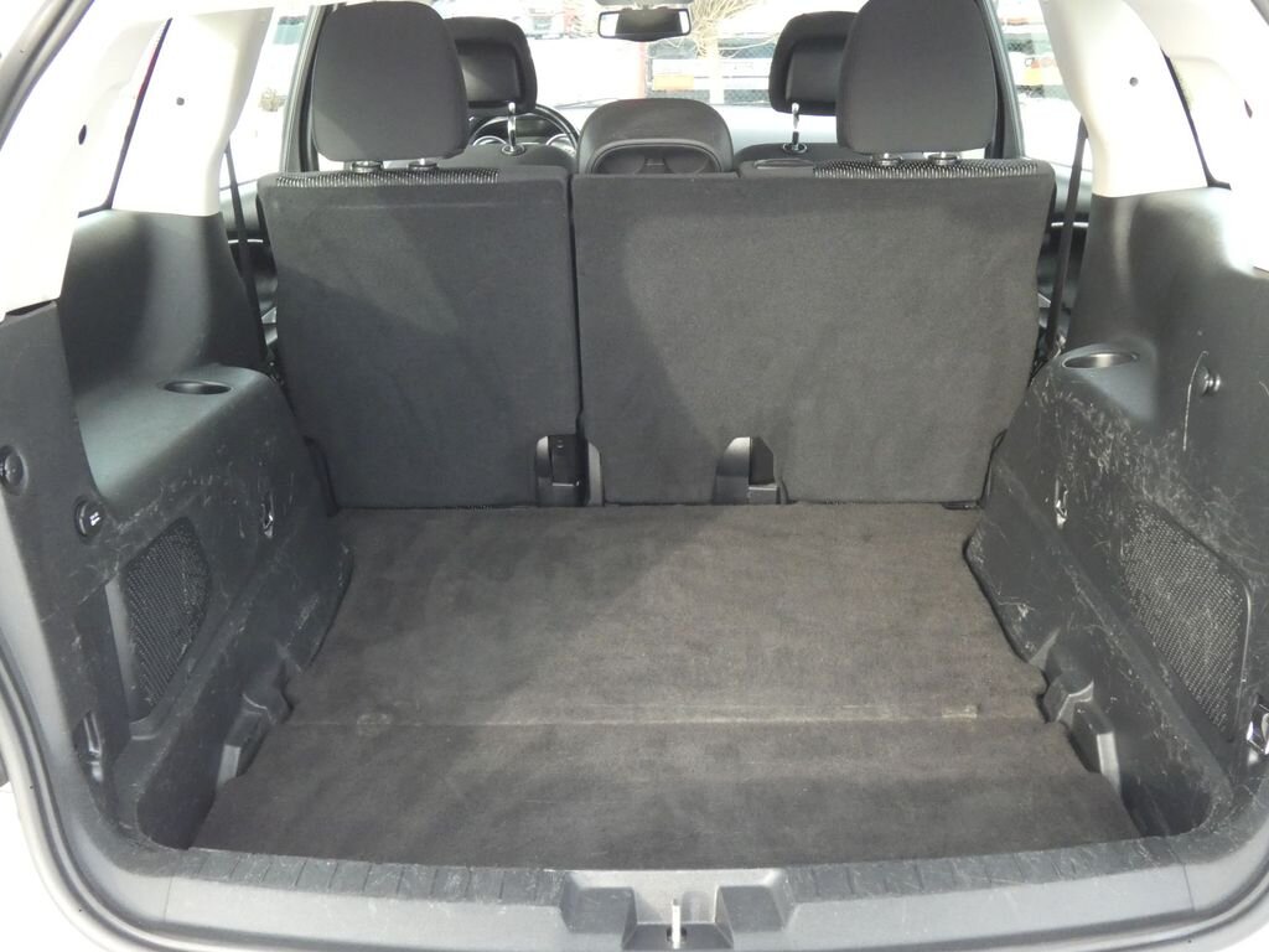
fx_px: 1210
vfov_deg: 42.9
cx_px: 634
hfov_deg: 55.4
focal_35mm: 33
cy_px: 476
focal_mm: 6
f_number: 5.6
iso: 640
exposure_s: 1/80
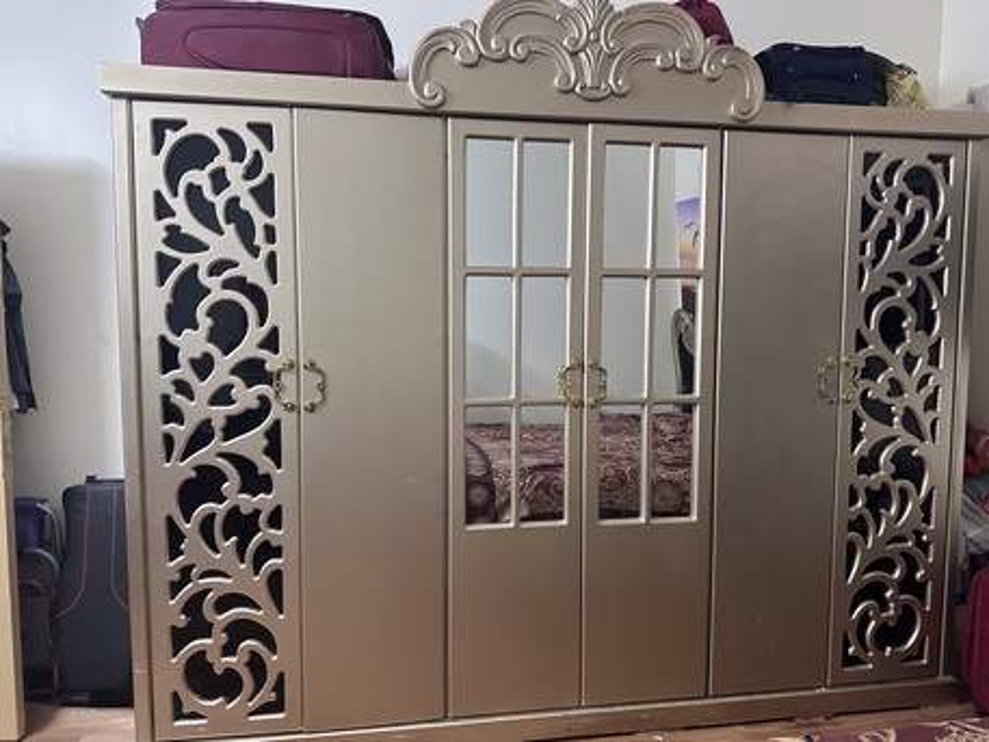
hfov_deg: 71.6
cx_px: 494
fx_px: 686
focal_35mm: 24
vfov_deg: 56.8
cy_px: 371
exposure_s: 1/60
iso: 640
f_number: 1.78
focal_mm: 6.86
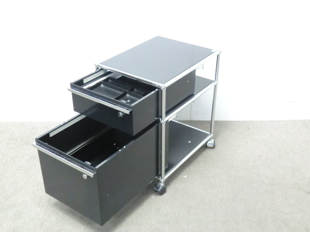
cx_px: 155
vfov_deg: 32.2
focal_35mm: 45
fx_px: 403
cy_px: 116
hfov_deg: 42.1
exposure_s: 1/10
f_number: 4.3
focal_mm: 8.2
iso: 800
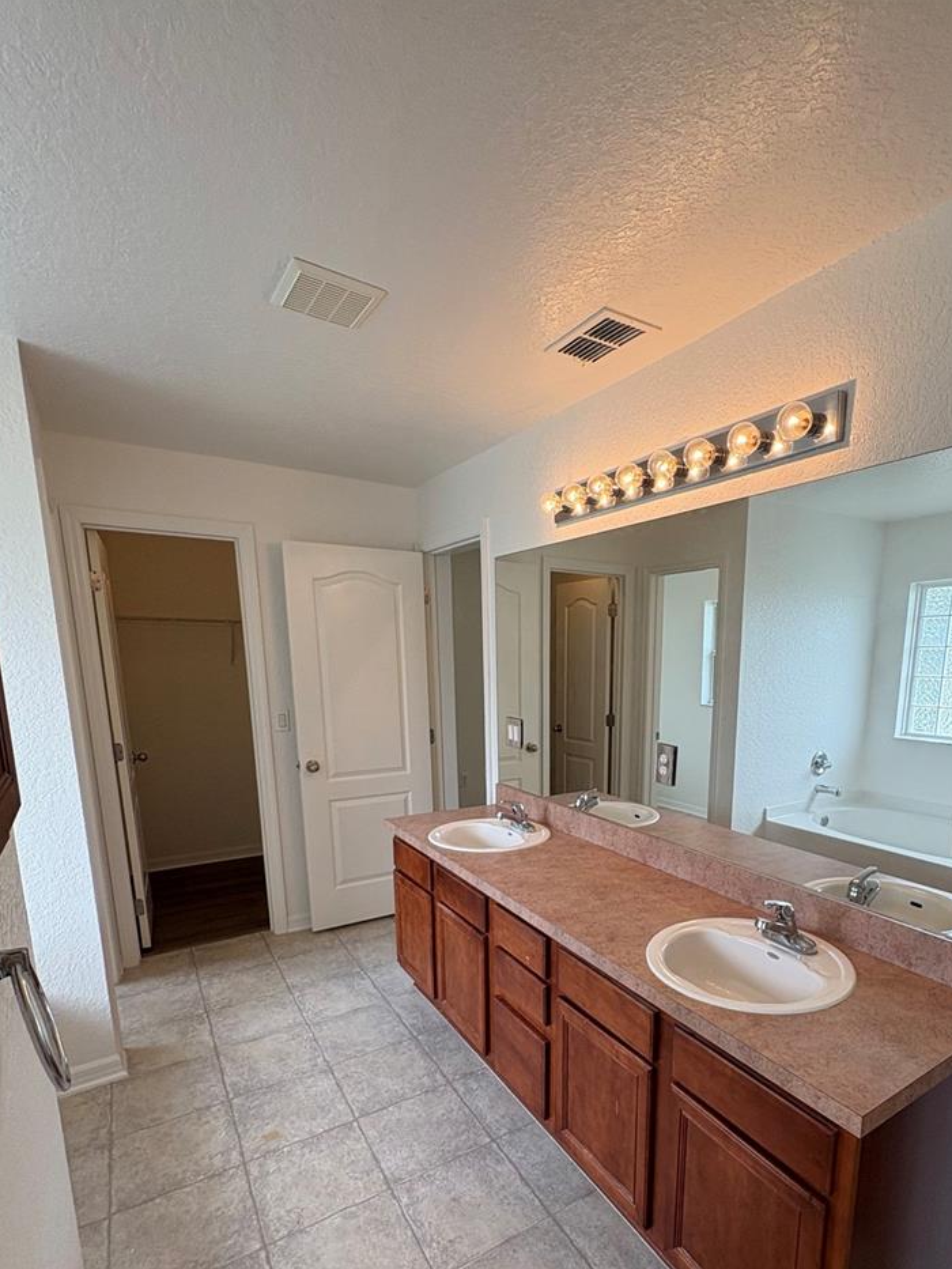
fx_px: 660
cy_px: 781
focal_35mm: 18
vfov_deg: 86.3
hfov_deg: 70.7
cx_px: 579
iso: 80
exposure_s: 1/120
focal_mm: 2.22
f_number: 2.2
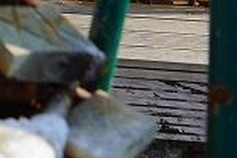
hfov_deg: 6.5
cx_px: -380
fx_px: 1963
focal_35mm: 298
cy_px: -252
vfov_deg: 4.5
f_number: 11
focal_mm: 31
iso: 100
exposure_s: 1/125
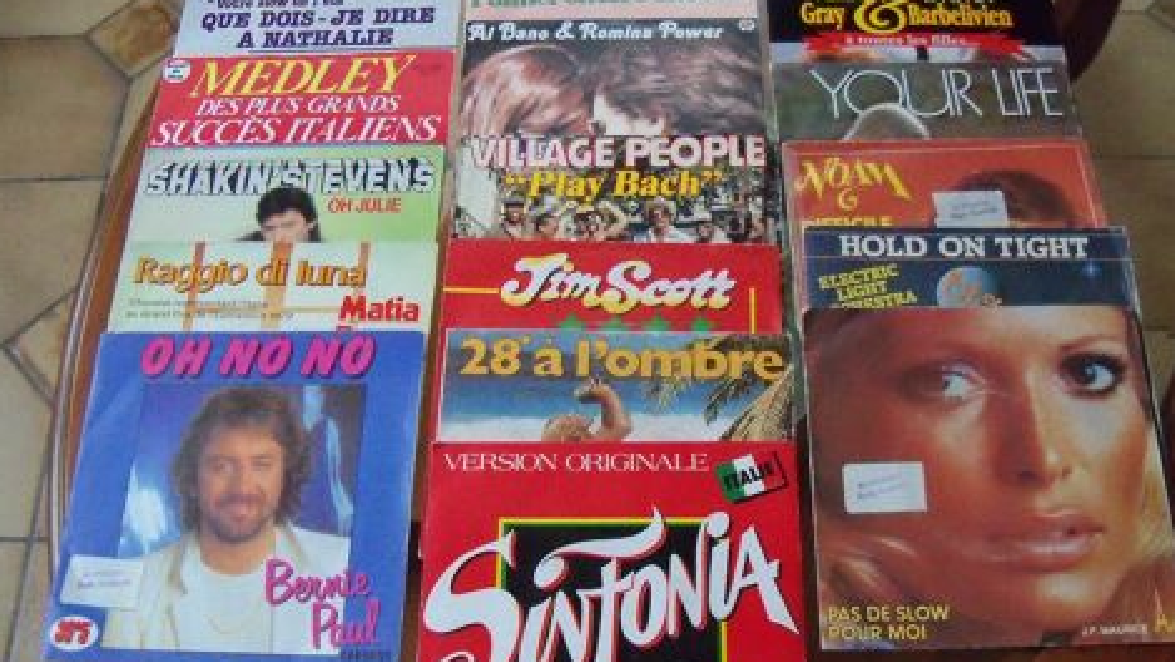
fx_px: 1215
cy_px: 384
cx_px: 581
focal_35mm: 39
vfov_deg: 30.4
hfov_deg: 51.6
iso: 1000
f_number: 3.5
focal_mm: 6.2
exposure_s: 1/40
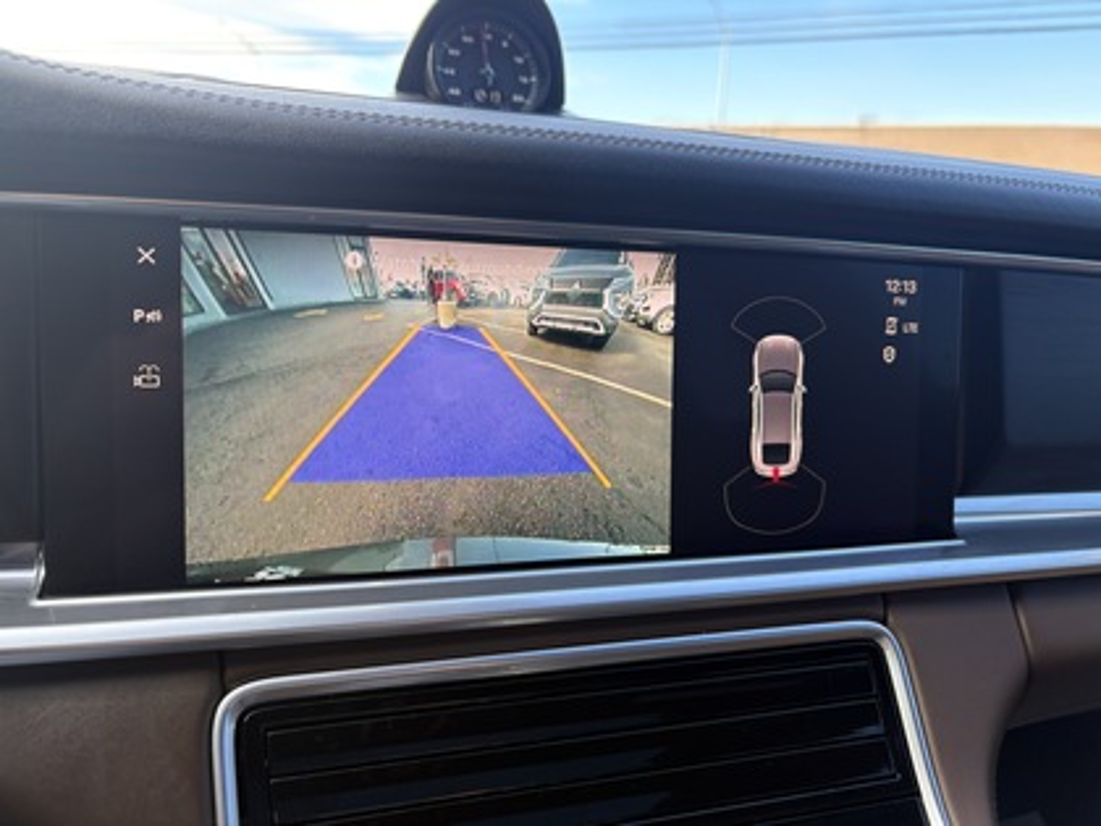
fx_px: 827
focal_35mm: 26
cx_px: 550
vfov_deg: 53.1
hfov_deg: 67.3
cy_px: 413
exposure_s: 1/122
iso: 32
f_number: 1.6
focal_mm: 5.96
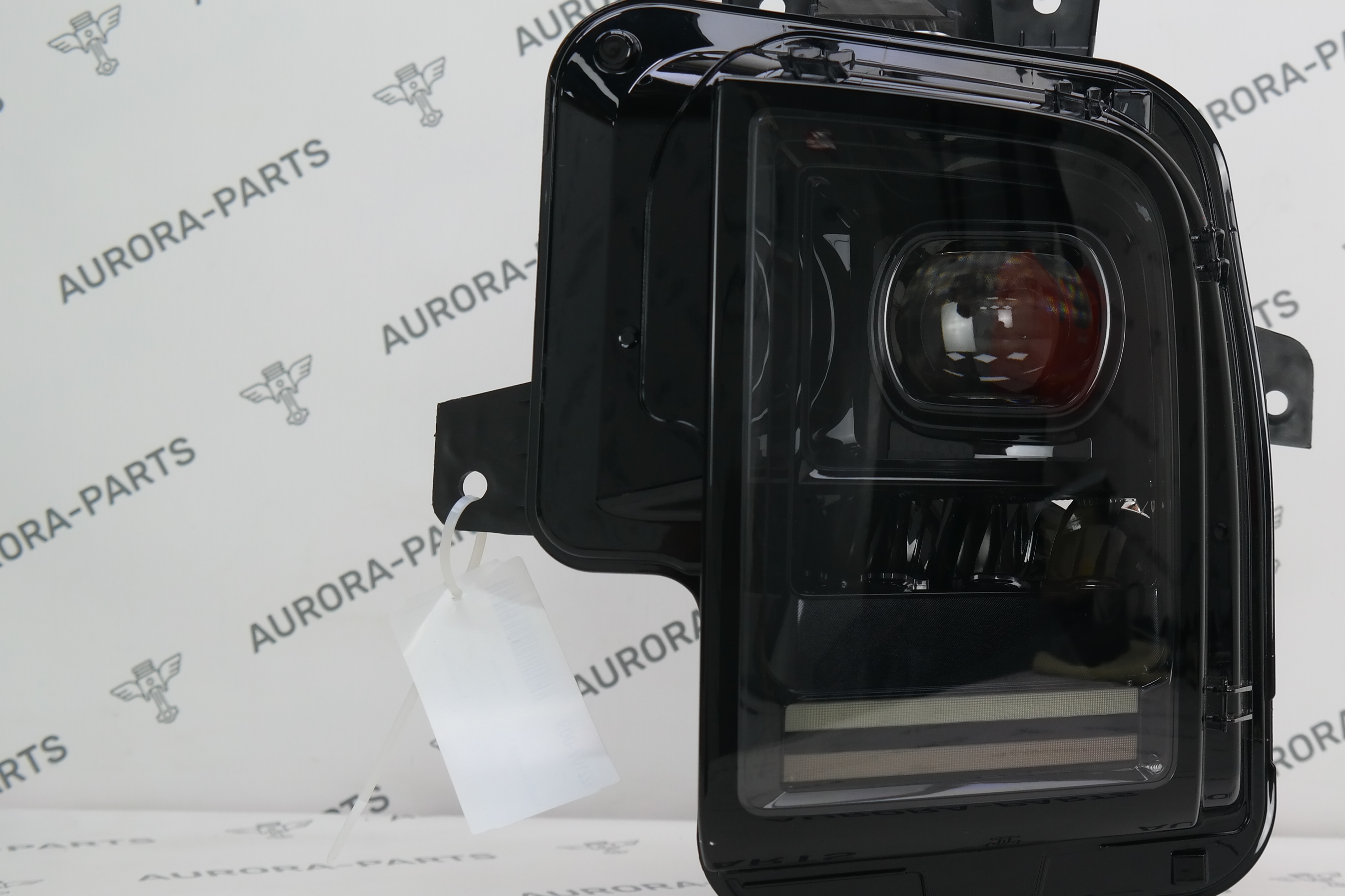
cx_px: 935
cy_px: 519
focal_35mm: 52
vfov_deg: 26.0
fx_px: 1942
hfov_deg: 37.6
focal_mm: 24
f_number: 5.6
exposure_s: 1/50
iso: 200
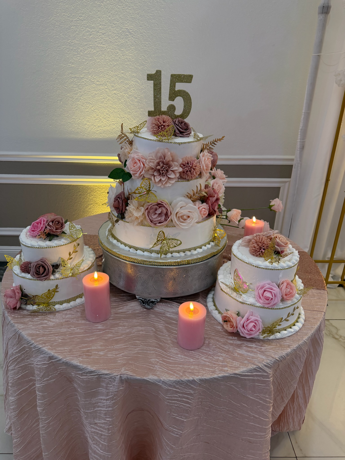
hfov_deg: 56.8
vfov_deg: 71.6
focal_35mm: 24
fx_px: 319
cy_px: 230
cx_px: 172
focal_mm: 6.76
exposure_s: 1/120
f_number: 1.78
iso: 160
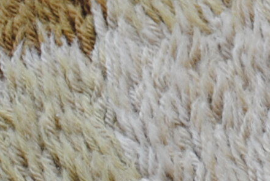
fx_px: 2967
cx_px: 255
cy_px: 18
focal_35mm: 395
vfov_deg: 3.5
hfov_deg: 5.2
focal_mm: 40
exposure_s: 1/50
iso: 200
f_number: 5.3
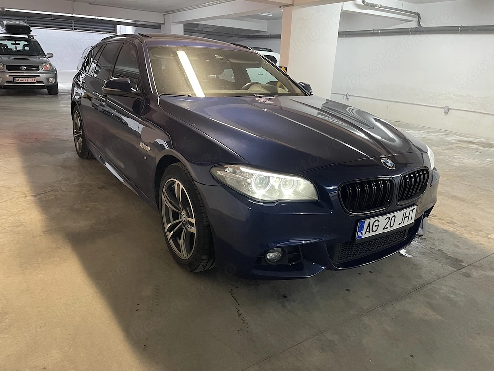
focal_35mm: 25
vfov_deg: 54.9
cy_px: 186
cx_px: 247
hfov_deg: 69.4
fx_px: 357
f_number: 1.6
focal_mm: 5.1
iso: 500
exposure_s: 1/50
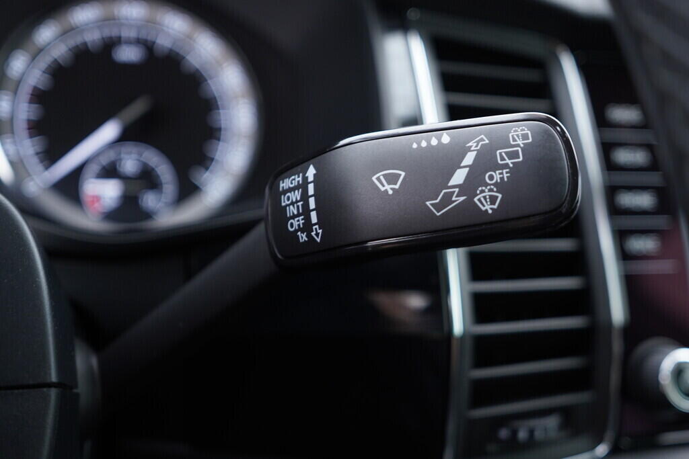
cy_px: 230
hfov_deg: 53.1
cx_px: 344
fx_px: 689
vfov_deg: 36.9
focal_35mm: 36
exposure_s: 1/40
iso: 320
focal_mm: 24
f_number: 2.8
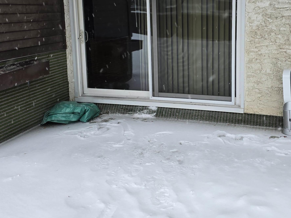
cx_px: 186
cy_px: 60
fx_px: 336
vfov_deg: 35.3
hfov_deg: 46.3
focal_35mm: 40
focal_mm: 6.3
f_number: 1.7
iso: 40
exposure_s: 1/180
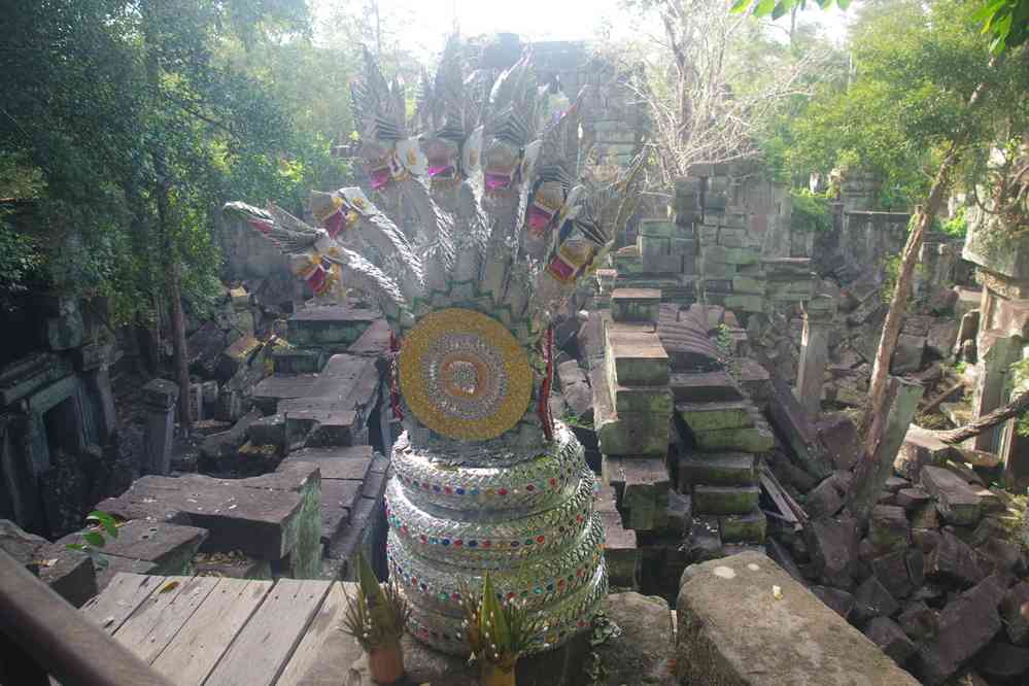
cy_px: 343
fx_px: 772
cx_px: 514
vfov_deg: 47.9
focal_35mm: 27
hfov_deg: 67.4
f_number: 5.6
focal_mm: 18
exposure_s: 1/40
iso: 200
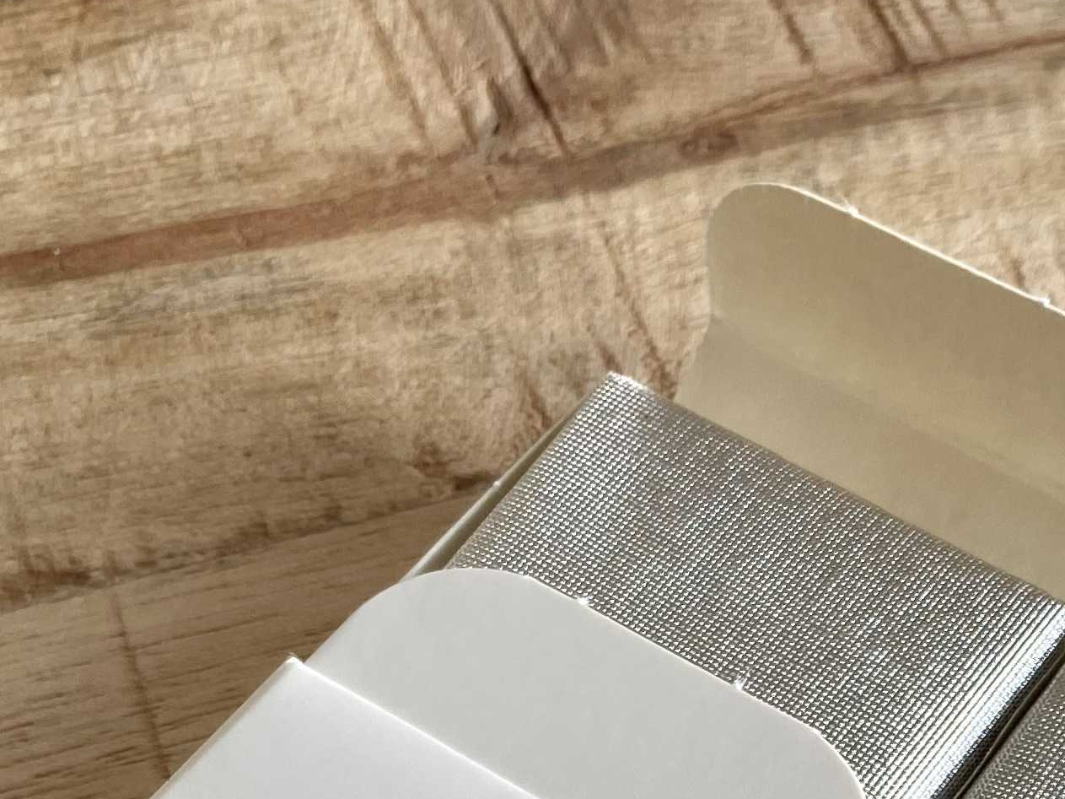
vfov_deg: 16.2
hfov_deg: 23.3
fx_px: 2553
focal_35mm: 83
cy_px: 1223
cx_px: 810
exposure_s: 1/122
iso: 50
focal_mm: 4.2
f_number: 1.8
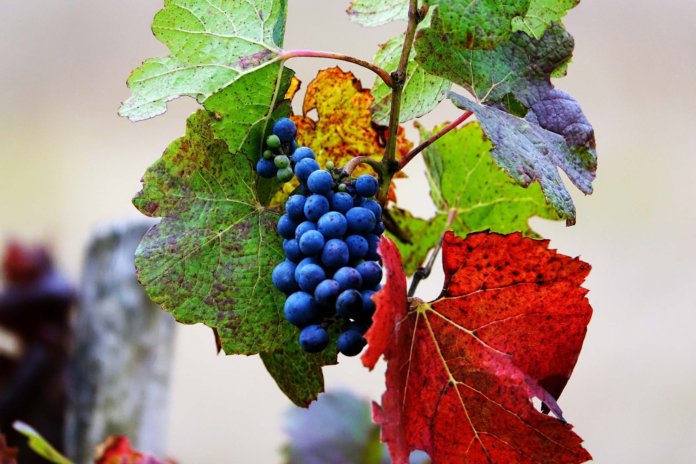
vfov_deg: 2.3
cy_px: 232
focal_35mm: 586
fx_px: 11328
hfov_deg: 3.5
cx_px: 348
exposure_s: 1/800
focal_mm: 214.72
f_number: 4
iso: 640
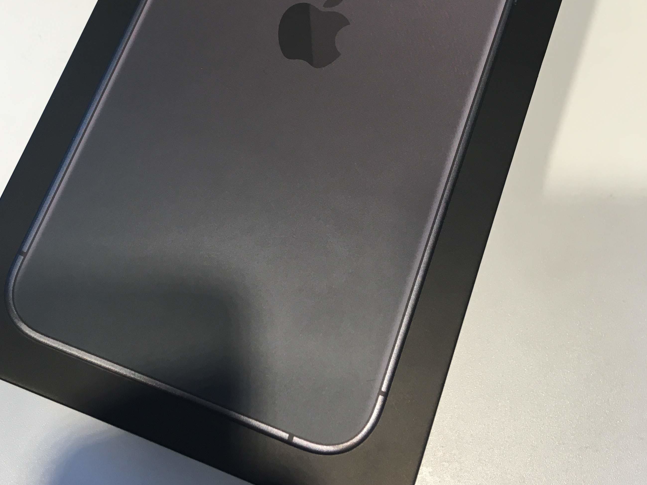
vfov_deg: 31.7
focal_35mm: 45
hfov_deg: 42.0
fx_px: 841
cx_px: 277
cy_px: 126
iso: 25
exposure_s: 1/30
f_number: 2.2
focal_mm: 4.15
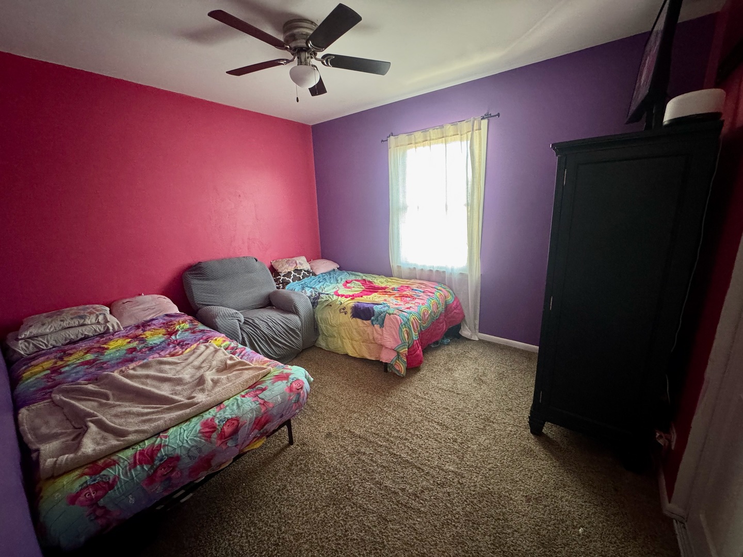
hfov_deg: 102.1
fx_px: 300
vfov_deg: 85.7
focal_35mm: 14
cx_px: 372
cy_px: 278
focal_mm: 2.22
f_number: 2.2
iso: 500
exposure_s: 1/60
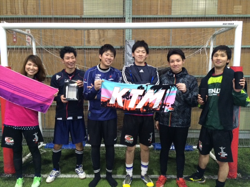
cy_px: 94
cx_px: 125
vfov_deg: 48.2
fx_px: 209
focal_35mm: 29
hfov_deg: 61.7
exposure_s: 1/30
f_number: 2.2
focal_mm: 4.15
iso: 250
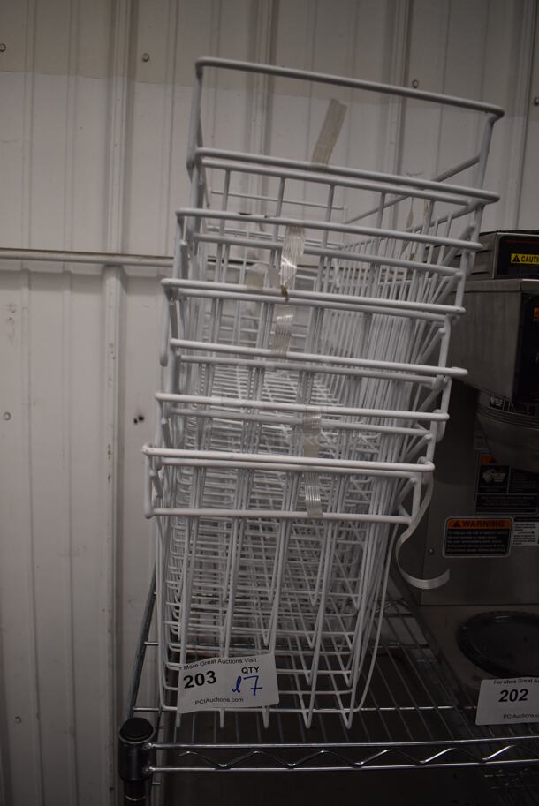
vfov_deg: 67.3
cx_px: 270
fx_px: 605
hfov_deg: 48.0
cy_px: 403
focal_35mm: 27
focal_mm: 18
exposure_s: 1/250
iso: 560
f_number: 3.5
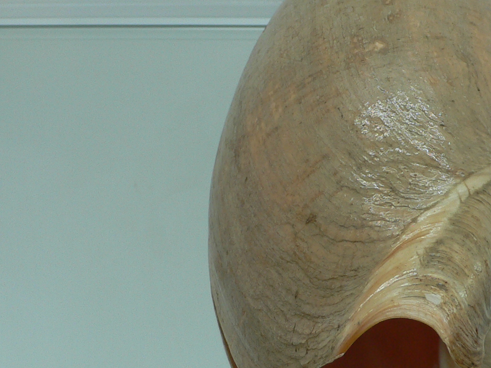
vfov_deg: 21.6
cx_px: 359
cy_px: 156
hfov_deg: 28.2
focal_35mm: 68
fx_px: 964
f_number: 2.8
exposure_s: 1/60
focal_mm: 4.6
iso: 80
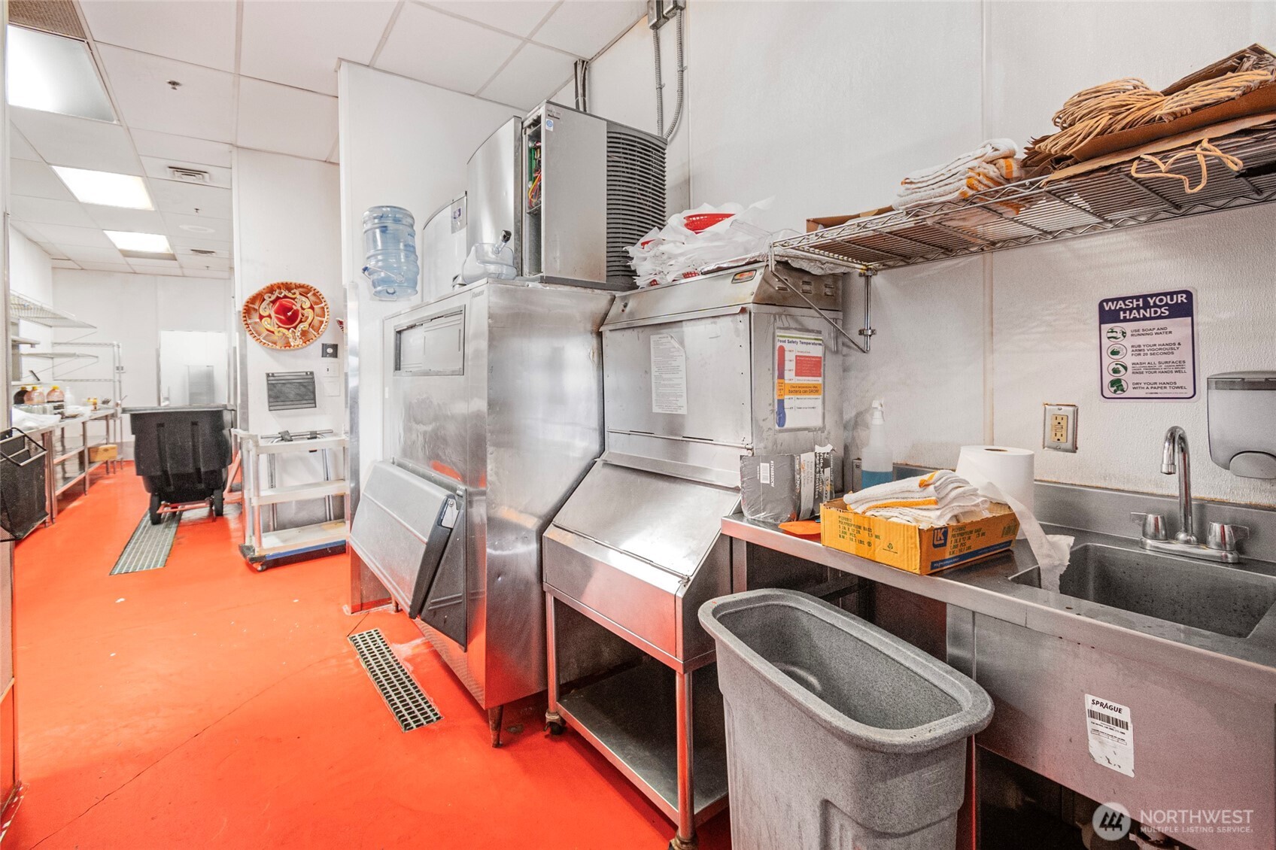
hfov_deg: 100.4
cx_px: 638
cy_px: 425
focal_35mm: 15
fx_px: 532
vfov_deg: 77.3
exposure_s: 1/2
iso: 2000
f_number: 5.6
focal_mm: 10
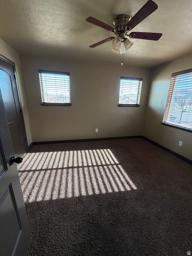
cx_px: 96
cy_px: 128
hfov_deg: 85.7
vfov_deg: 102.1
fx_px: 104
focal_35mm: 14
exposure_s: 1/99
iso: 320
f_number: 2.2
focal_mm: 2.22
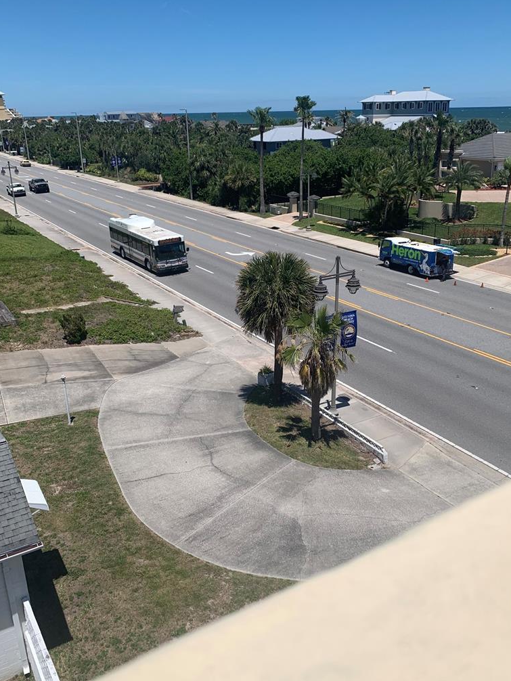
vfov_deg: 58.3
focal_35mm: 31
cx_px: 269
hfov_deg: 45.4
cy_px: 345
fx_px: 610
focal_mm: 4.25
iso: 25
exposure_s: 1/4673
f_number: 1.8
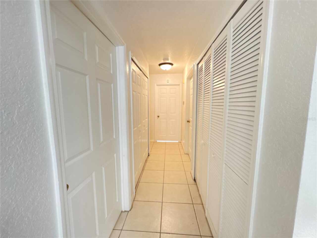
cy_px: 119
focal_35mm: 14
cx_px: 158
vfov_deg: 85.7
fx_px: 128
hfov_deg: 102.1
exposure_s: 1/40
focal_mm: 2.22
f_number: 2.2
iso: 800
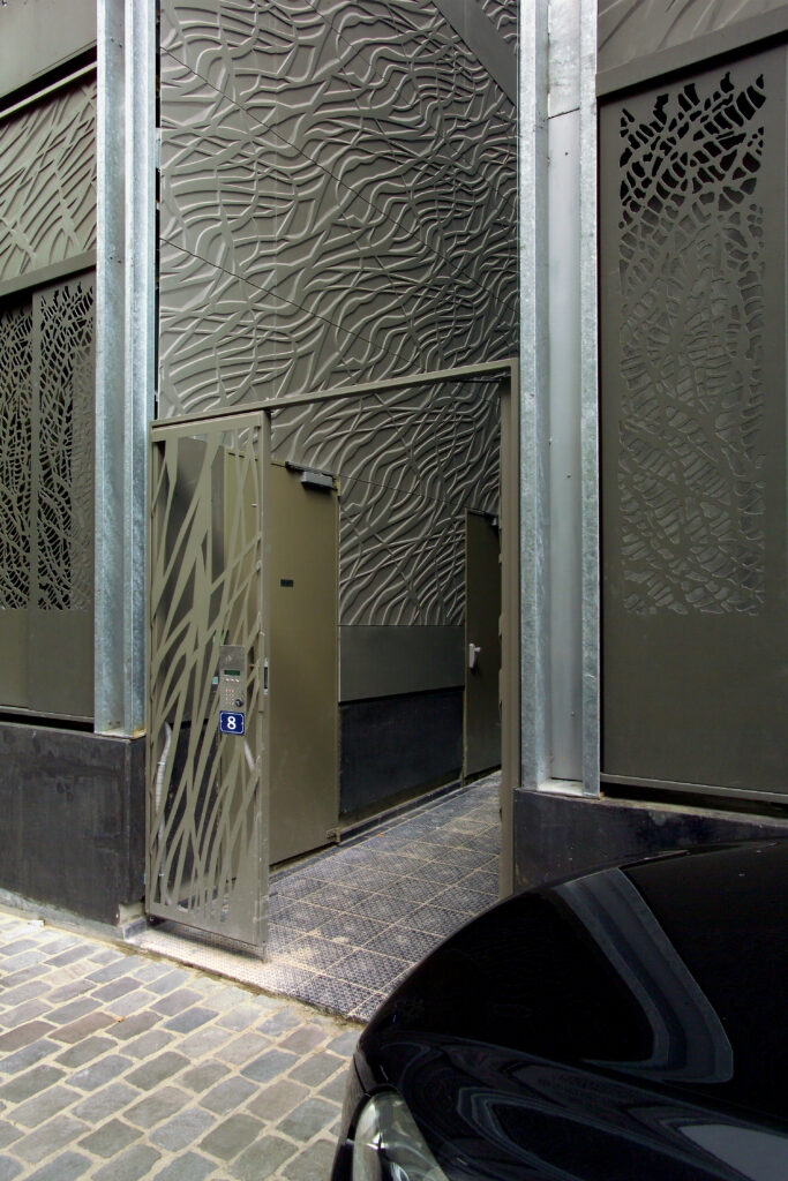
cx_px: 394
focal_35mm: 25
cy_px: 590
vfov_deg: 71.5
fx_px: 820
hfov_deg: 51.3
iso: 200
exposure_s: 1/20
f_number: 16
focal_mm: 25
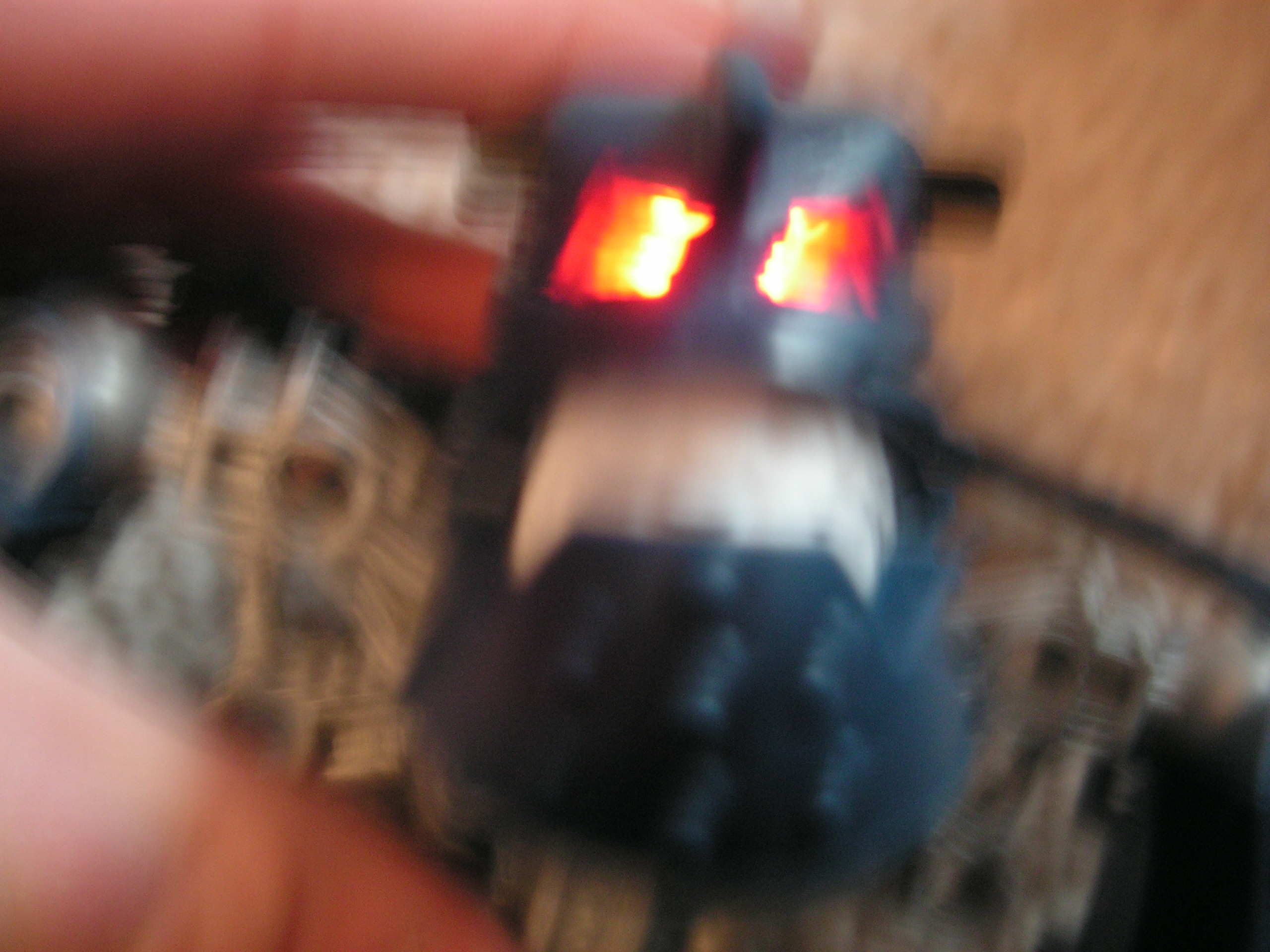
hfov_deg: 49.0
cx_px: 635
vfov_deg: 37.7
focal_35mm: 38
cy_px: 476
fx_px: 1394
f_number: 3.3
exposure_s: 1/2
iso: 100
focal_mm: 6.3
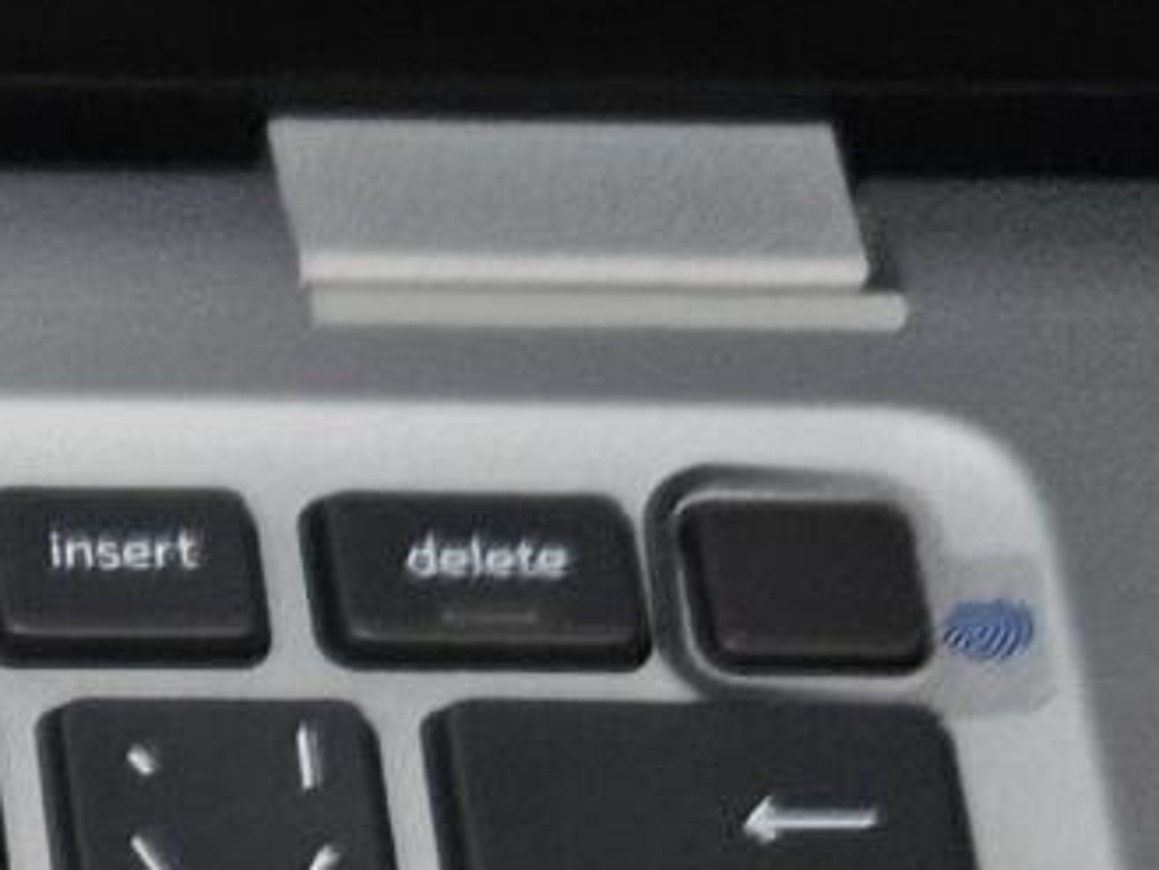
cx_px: -1733
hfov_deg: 9.6
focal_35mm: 179
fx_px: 5995
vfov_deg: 7.3
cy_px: 2684
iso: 64
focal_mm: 5.4
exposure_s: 1/101
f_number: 1.8
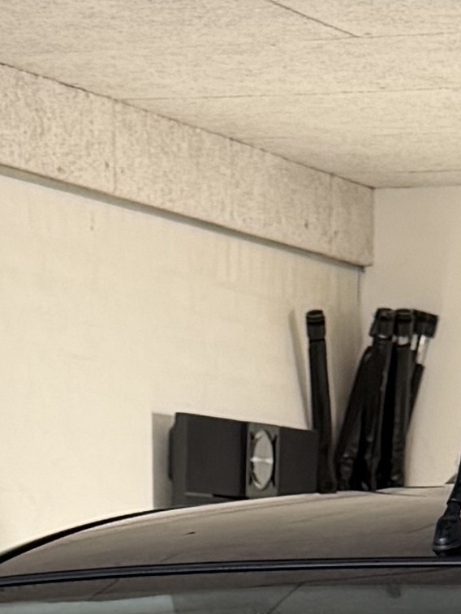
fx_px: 3213
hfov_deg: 8.2
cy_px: 1258
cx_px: 236
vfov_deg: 10.1
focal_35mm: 181
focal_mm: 6.76
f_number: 1.78
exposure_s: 1/121
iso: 100
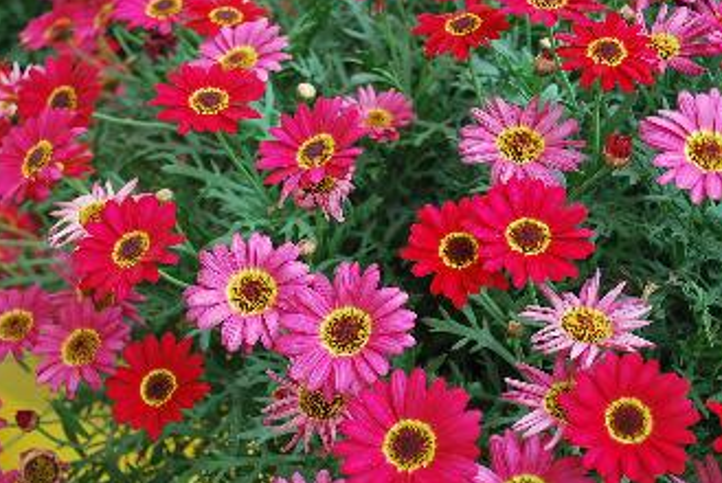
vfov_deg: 21.9
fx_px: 1245
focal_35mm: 62
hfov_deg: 32.4
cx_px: 351
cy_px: 202
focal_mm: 34
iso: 200
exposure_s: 1/100
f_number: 5
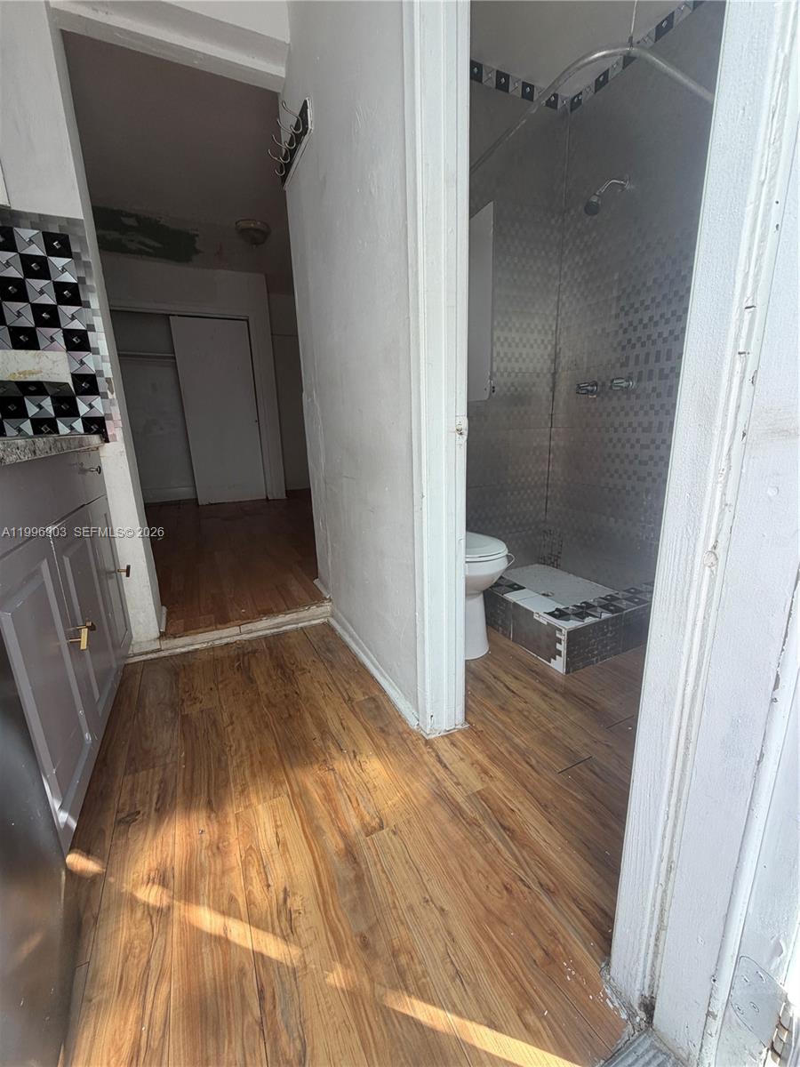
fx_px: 431
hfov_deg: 85.7
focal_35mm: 14
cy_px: 534
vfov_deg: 102.1
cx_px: 400
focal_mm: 2.22
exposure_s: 1/121
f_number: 2.2
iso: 50
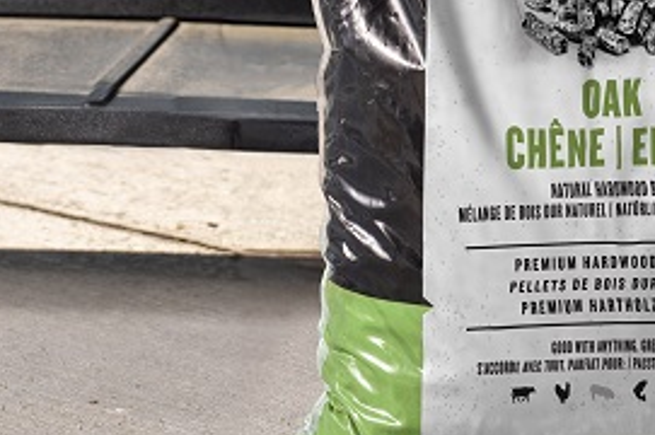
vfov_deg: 7.8
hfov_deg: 11.9
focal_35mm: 173
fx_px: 3144
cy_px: -167
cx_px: 184
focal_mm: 39
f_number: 4.5
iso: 64
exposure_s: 1/160
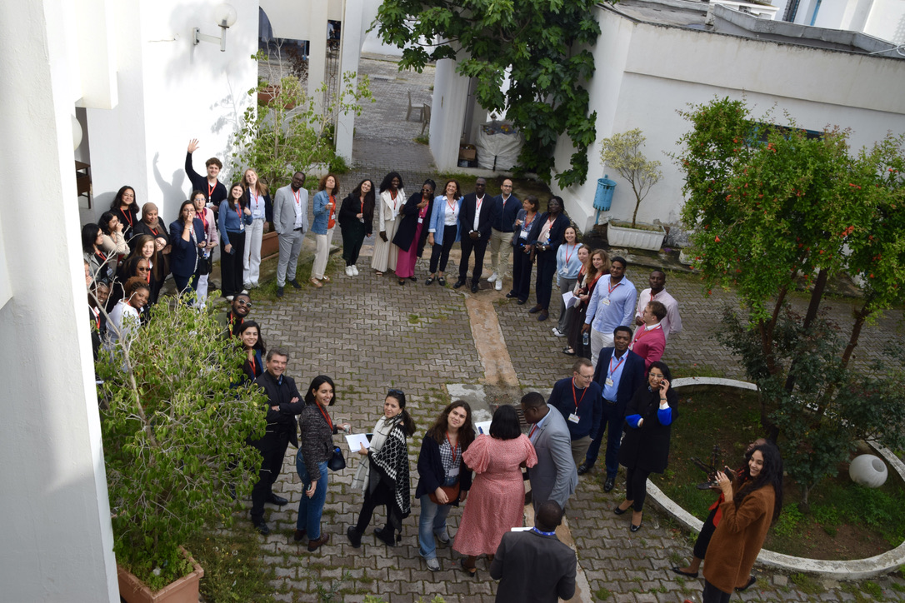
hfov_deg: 59.5
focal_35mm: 32
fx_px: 792
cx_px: 452
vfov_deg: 41.7
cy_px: 302
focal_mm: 21
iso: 250
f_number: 8
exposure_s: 1/250
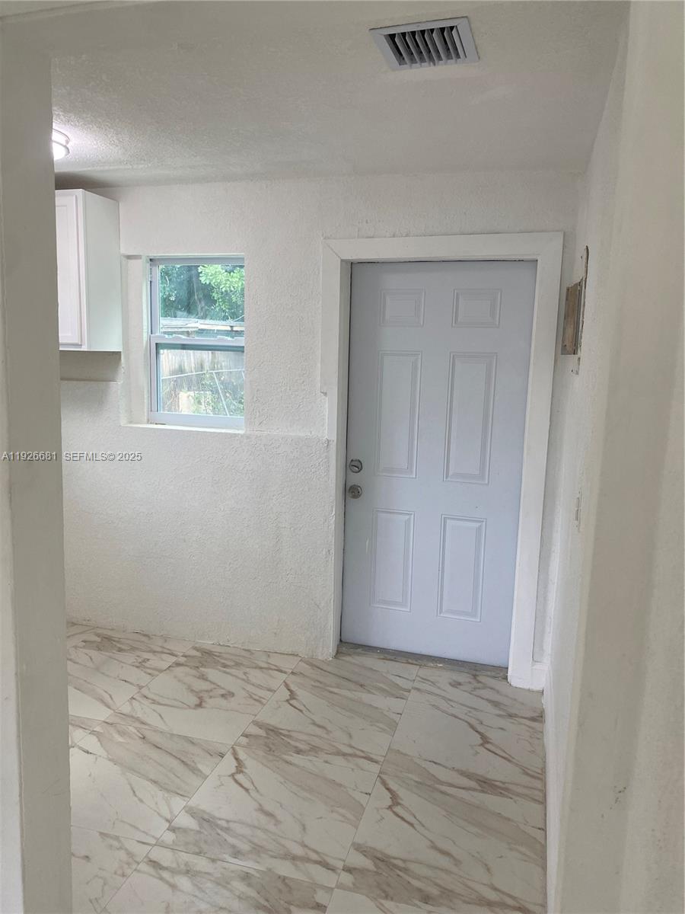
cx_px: 342
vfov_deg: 67.3
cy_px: 457
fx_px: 686
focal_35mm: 26
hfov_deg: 53.1
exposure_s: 1/120
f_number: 1.8
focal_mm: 4.25
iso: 100
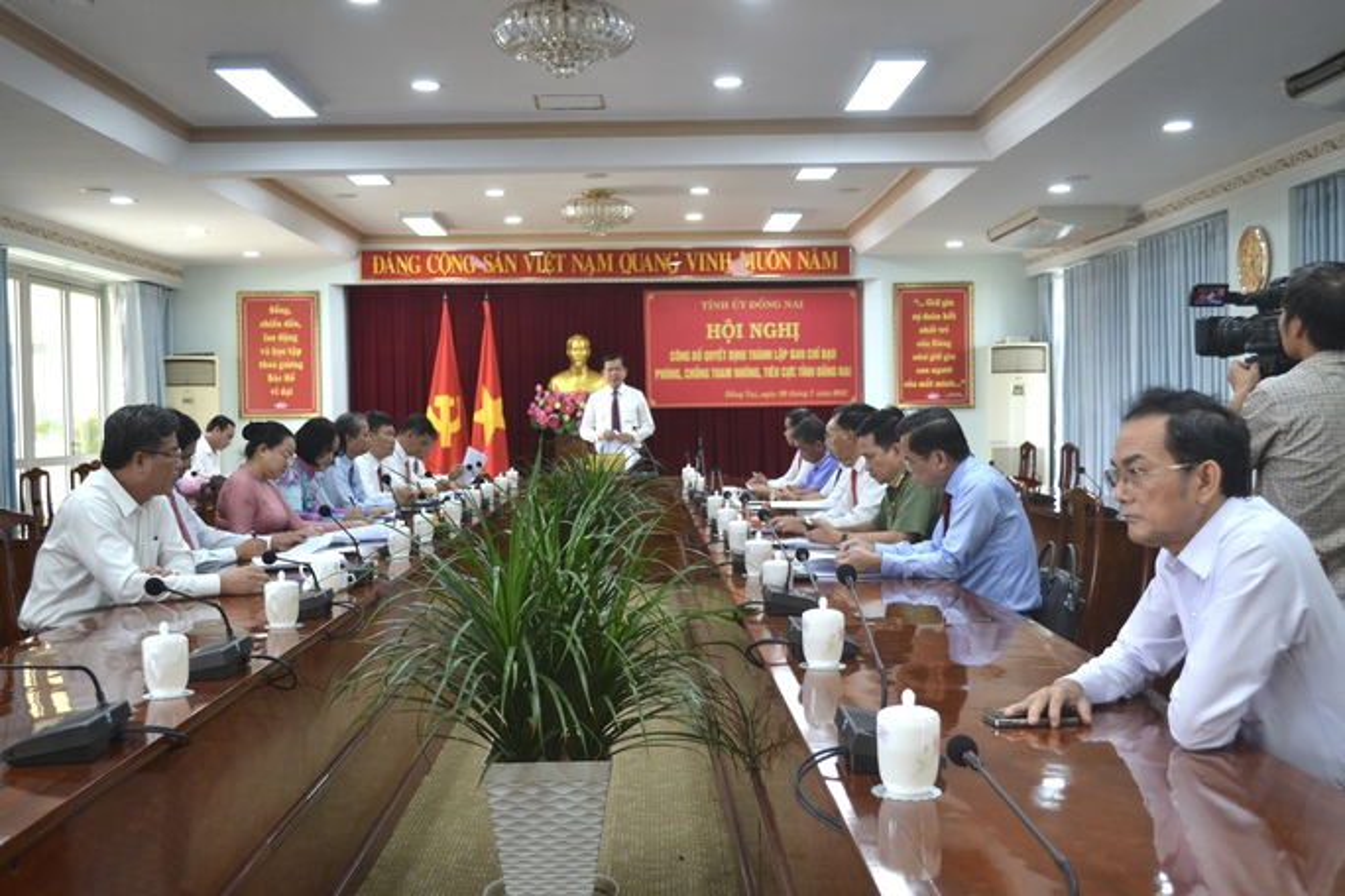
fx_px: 1457
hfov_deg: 49.6
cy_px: 448
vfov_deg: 34.2
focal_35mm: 39
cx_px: 672
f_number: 4.2
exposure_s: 1/60
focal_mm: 26
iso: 400
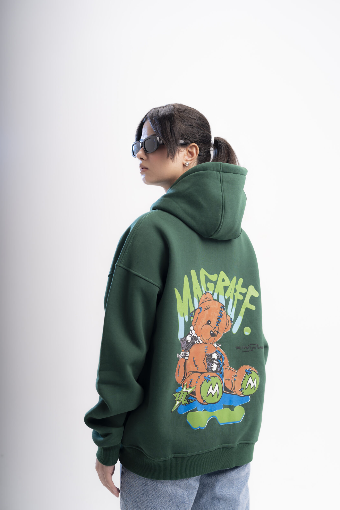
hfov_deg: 36.9
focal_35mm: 36
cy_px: 252
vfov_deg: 53.1
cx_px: 173
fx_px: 510
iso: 100
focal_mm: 35
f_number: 2.5
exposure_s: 1/250
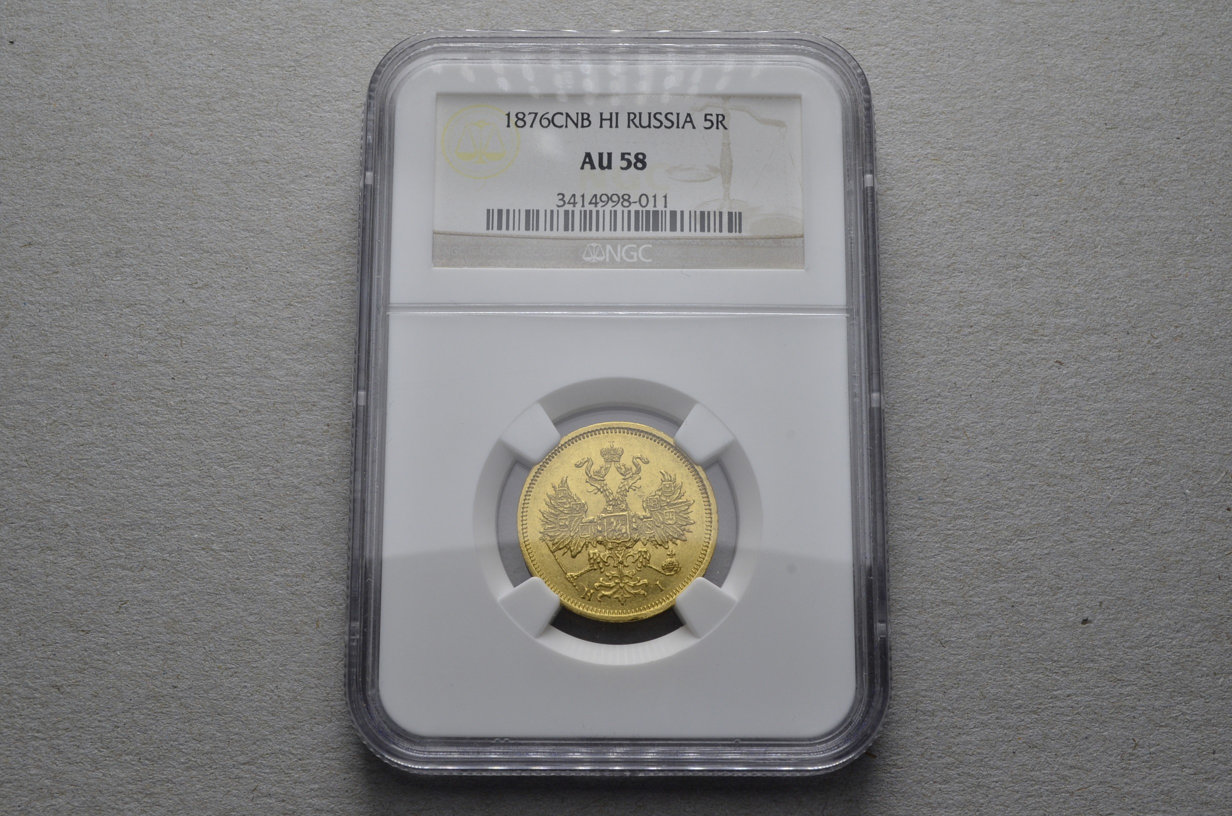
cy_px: 408
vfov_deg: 28.0
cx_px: 616
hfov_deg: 41.2
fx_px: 1639
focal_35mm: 48
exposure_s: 1/250
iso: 400
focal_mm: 32
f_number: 14
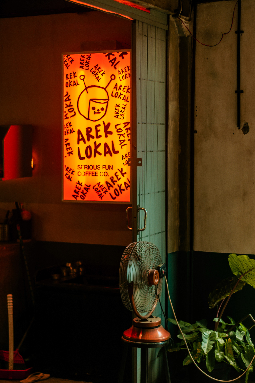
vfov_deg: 27.0
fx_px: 797
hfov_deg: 18.2
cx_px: 128
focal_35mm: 75
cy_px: 192
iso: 200
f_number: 1.8
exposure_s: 1/100
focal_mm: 50
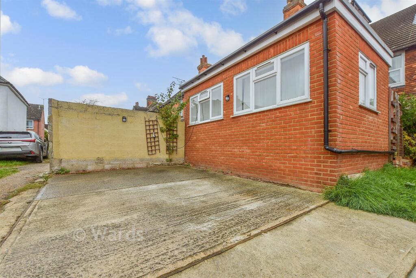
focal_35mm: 15
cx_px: 208
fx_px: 173
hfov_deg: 100.4
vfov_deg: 77.3
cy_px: 139
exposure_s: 1/100
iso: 250
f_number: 8
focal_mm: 10
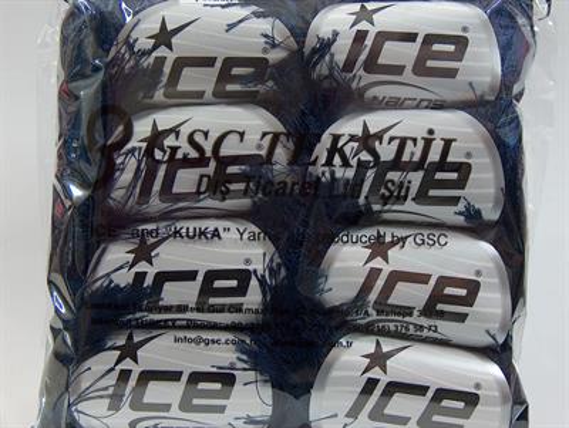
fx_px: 856
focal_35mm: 52
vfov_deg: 28.1
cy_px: 214
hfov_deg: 36.8
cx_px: 284
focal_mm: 10.64
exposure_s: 1/3.86
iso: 100
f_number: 2.8
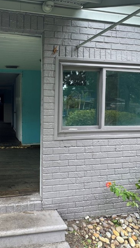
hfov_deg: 44.9
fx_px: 158
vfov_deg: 76.2
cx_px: 24
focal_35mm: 24
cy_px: 113
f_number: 2.2
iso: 40
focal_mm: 2.22
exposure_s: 1/245
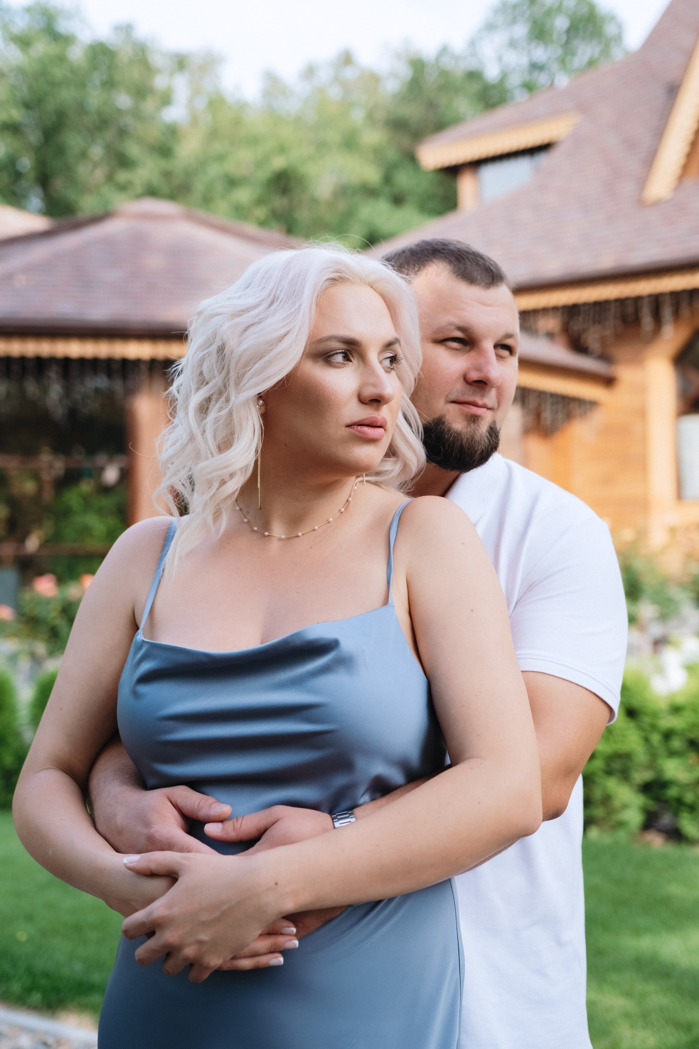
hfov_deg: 25.5
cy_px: 524
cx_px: 350
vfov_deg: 37.5
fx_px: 1544
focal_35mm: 53
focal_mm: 35
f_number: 2.2
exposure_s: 1/1900
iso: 640
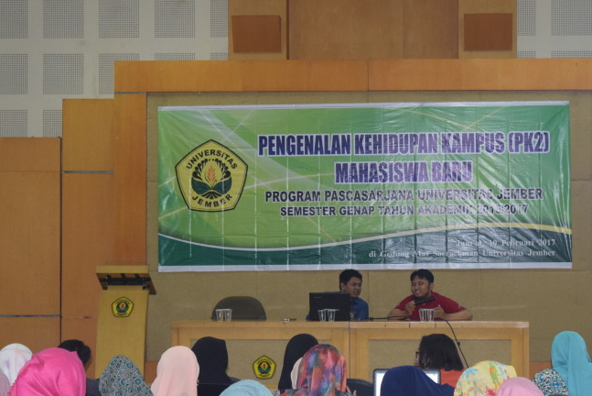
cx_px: 393
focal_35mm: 107
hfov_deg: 19.1
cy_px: 217
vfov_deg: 12.8
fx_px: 1757
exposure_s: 1/60
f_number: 5
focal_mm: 45
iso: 1400
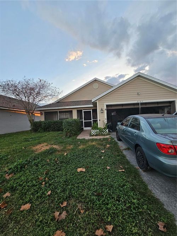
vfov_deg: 106.2
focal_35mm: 13
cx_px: 88
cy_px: 118
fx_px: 89
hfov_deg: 89.9
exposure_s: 1/219
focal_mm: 2.2
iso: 80
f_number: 2.2
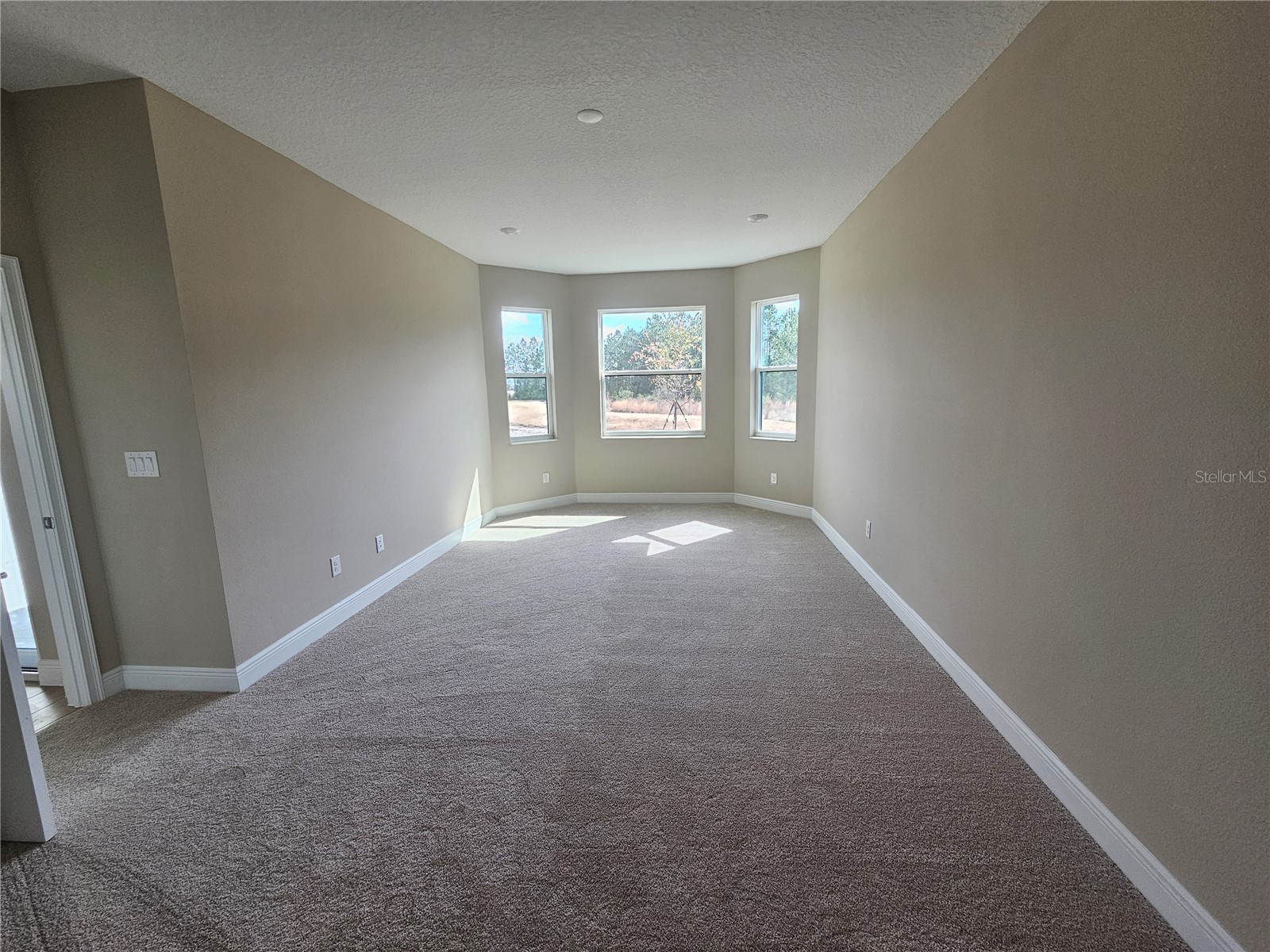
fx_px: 477
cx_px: 635
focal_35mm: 13
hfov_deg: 106.2
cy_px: 476
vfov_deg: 89.9
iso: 64
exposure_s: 1/120
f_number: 2.2
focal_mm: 2.2
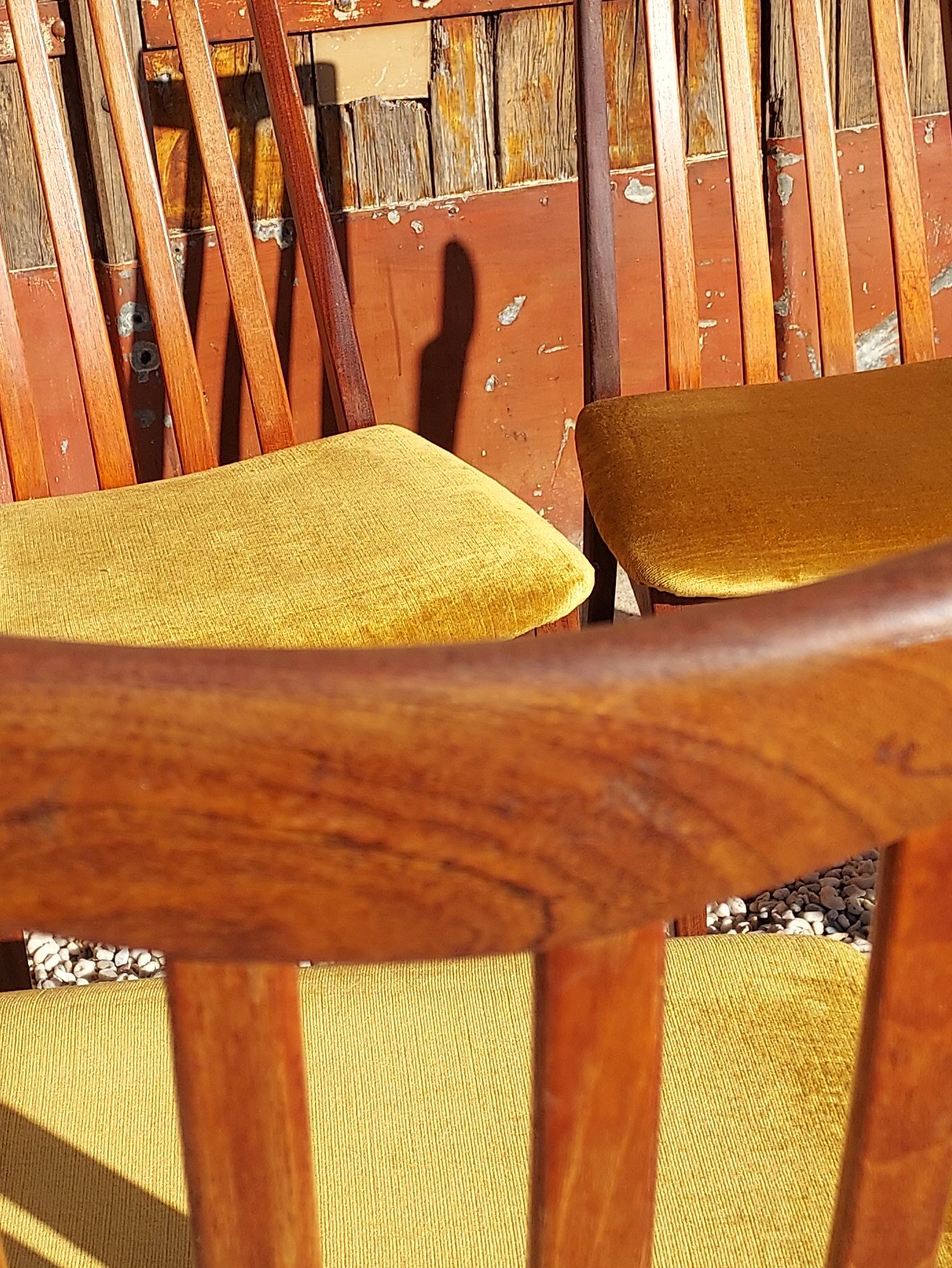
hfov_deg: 28.0
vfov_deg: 36.7
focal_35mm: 52
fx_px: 1906
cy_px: 506
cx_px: 408
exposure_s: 1/894
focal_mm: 4.6
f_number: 1.8
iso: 40
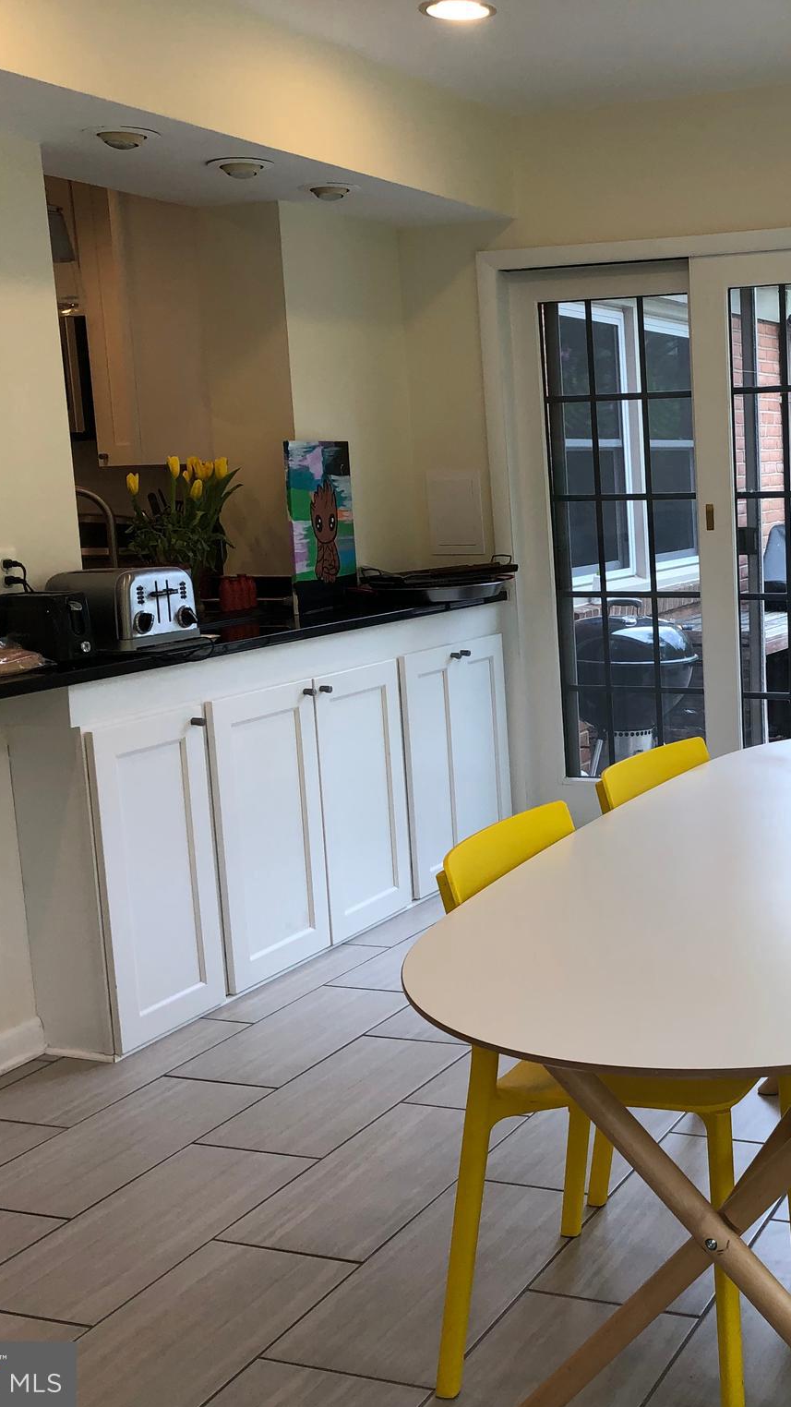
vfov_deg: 49.4
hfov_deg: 27.4
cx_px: 791
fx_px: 1529
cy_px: 708
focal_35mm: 41
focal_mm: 3.99
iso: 50
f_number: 1.8
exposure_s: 1/120
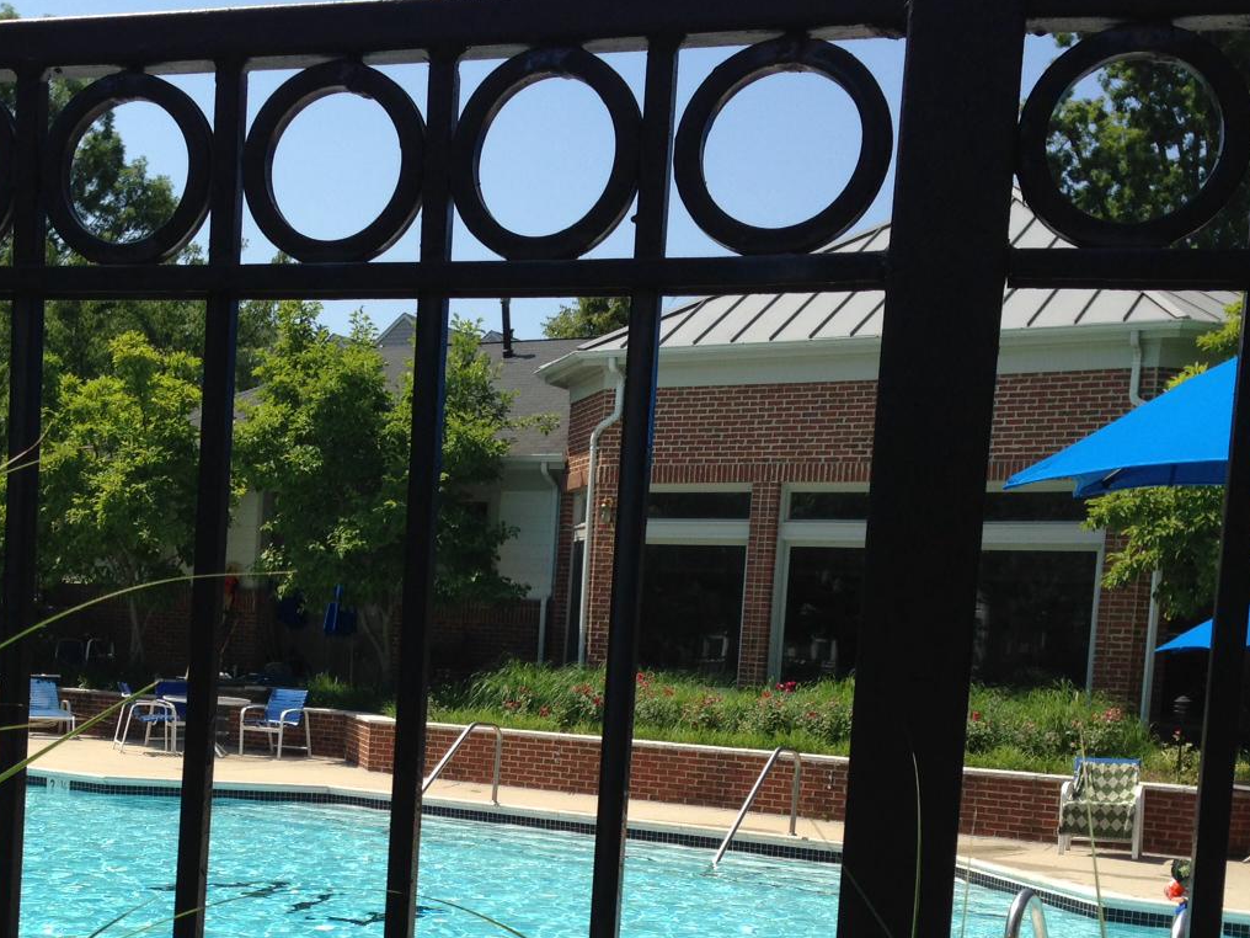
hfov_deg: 35.9
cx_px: 442
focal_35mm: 53
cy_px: 746
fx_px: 1914
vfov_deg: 27.0
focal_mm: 4.12
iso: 50
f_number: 2.4
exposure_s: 1/1550
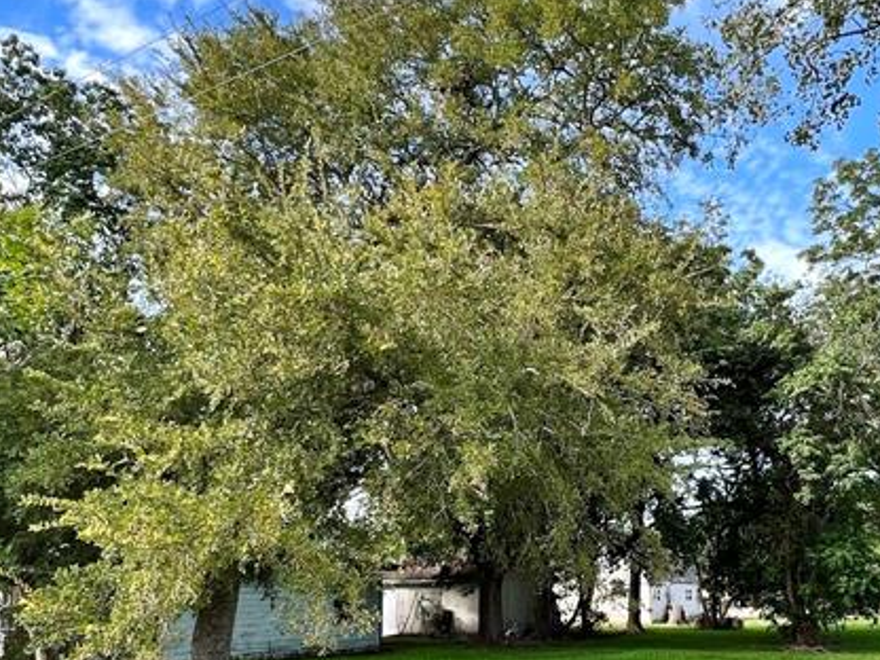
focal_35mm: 32
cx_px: 518
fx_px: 813
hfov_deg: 56.5
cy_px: 465
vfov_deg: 43.2
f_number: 1.8
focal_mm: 1.57
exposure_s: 1/254
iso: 32
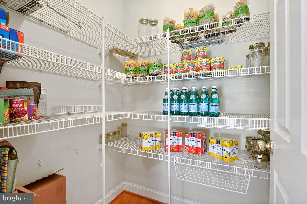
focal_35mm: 17
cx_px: 154
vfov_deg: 70.4
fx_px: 145
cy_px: 102
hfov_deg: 93.3
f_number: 8
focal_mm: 17
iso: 200
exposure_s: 1/10
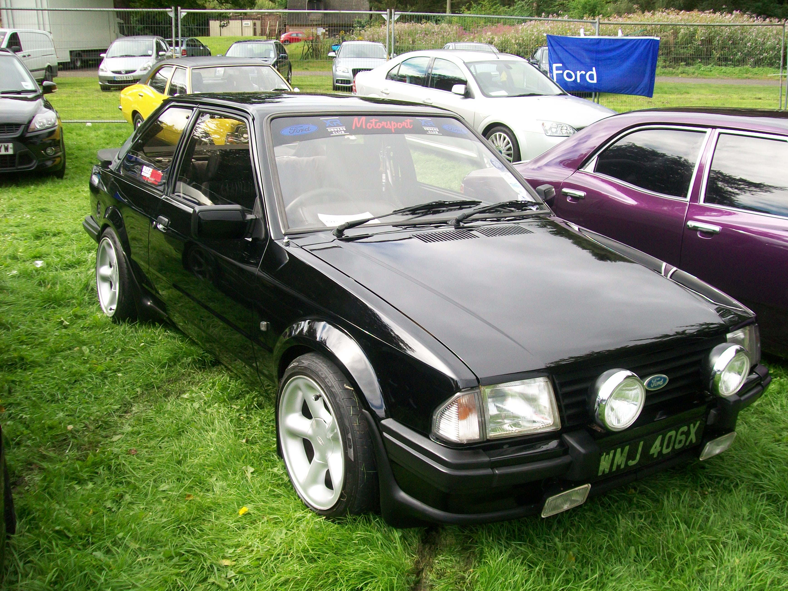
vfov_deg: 39.7
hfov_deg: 51.4
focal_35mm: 36
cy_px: 296
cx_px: 394
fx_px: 820
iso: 64
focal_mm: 6
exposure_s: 1/400
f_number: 2.7
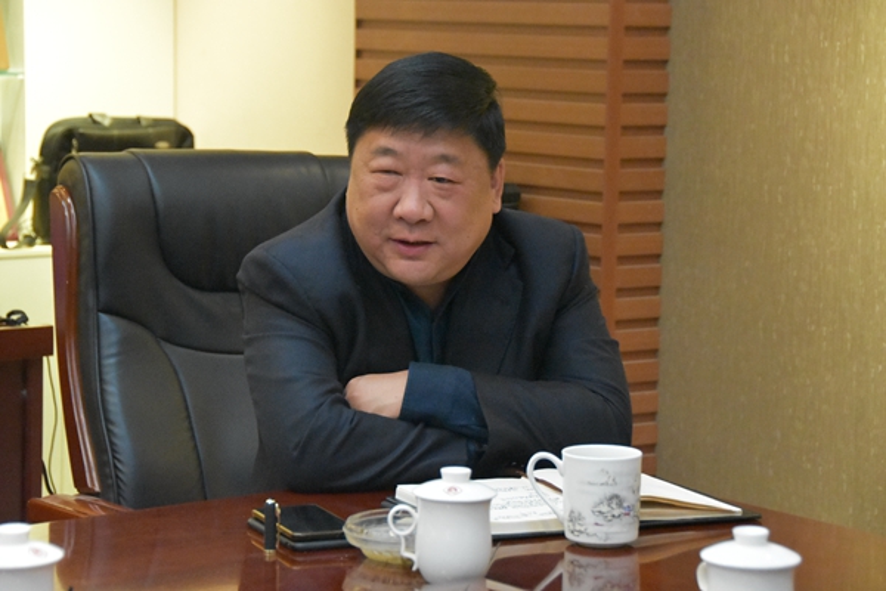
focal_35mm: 105
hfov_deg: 19.5
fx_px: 2584
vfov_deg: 13.0
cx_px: 443
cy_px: 296
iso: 12800
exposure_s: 1/125
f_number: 5
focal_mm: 70
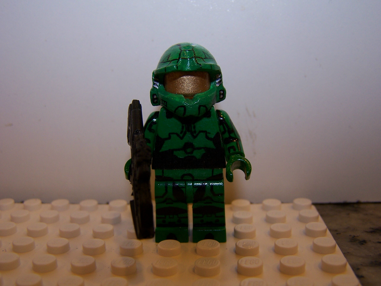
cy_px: 143
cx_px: 190
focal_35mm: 38
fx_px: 418
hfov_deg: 49.0
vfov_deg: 37.7
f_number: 2.8
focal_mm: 6.3
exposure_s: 1/60
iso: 80
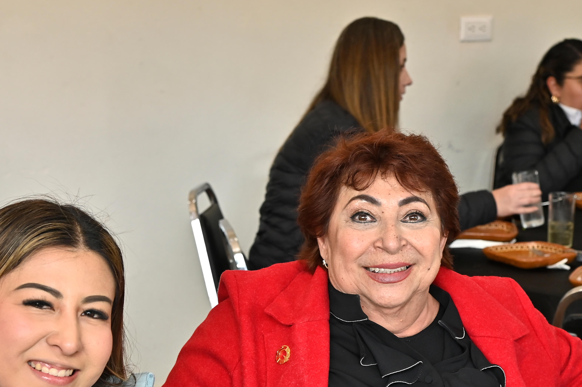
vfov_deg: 14.4
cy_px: 344
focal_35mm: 94
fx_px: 1519
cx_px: 356
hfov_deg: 21.7
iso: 400
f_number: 5.6
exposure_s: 1/160
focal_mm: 48
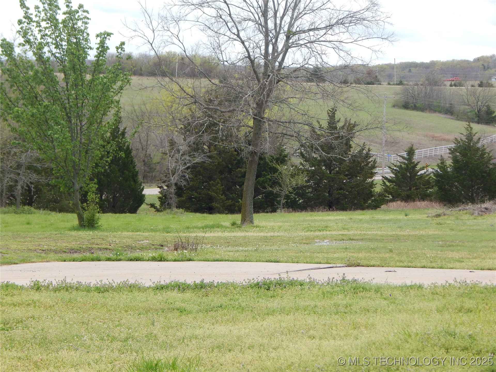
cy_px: 186
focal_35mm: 114
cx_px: 248
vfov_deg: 13.0
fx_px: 1633
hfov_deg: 17.3
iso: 125
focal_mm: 20.5
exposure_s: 1/320
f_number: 4.6
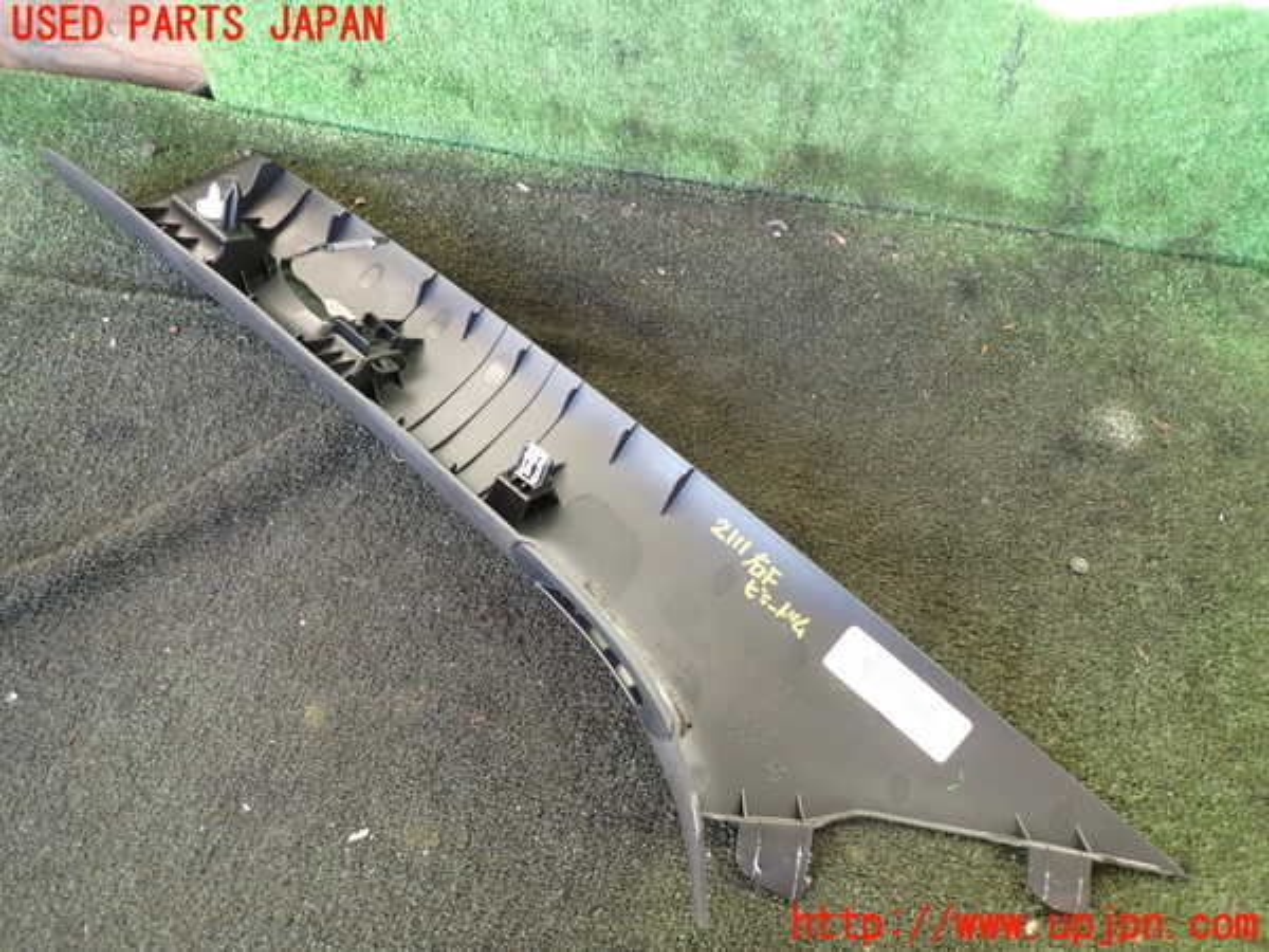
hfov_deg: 69.4
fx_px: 916
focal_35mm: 25
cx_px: 634
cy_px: 476
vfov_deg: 54.9
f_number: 2
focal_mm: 4.5
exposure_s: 1/60
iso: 200
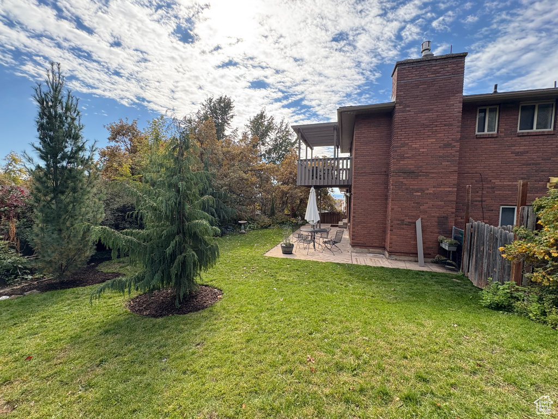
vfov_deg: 85.7
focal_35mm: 14
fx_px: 226
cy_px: 210
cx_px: 279
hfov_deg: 102.1
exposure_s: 1/587
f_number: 2.2
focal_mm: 2.22
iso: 64
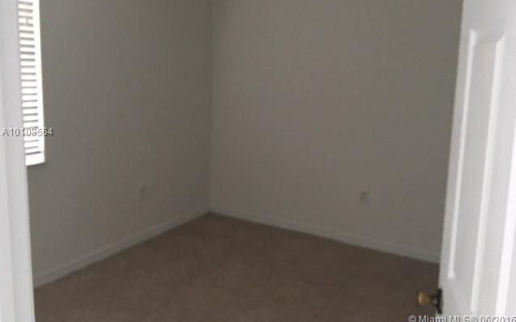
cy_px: 132
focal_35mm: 31
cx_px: 259
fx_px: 436
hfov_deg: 61.2
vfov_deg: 40.5
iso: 200
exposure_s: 1/15
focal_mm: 4.15
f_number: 2.2
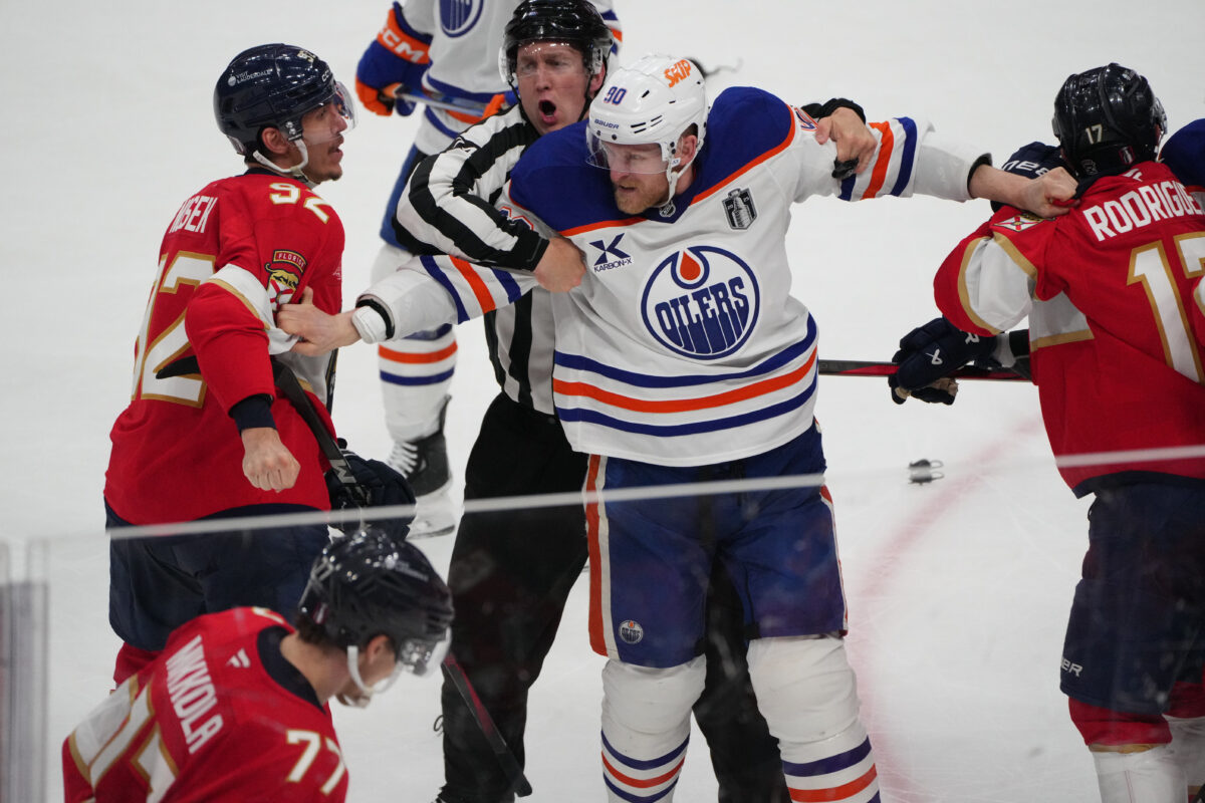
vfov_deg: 4.0
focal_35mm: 342
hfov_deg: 6.0
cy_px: 402
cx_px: 602
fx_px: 11447
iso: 6400
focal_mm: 342
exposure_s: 1/2000
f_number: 5.6
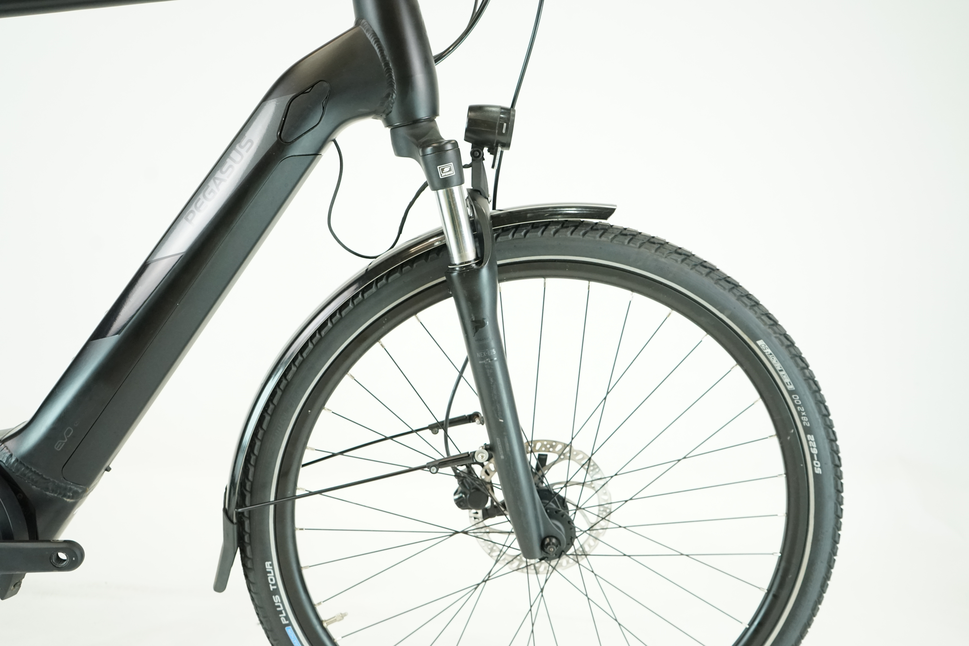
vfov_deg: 42.3
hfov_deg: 60.3
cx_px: 484
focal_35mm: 31
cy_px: 323
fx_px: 834
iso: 2500
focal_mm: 31
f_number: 5
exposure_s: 1/200
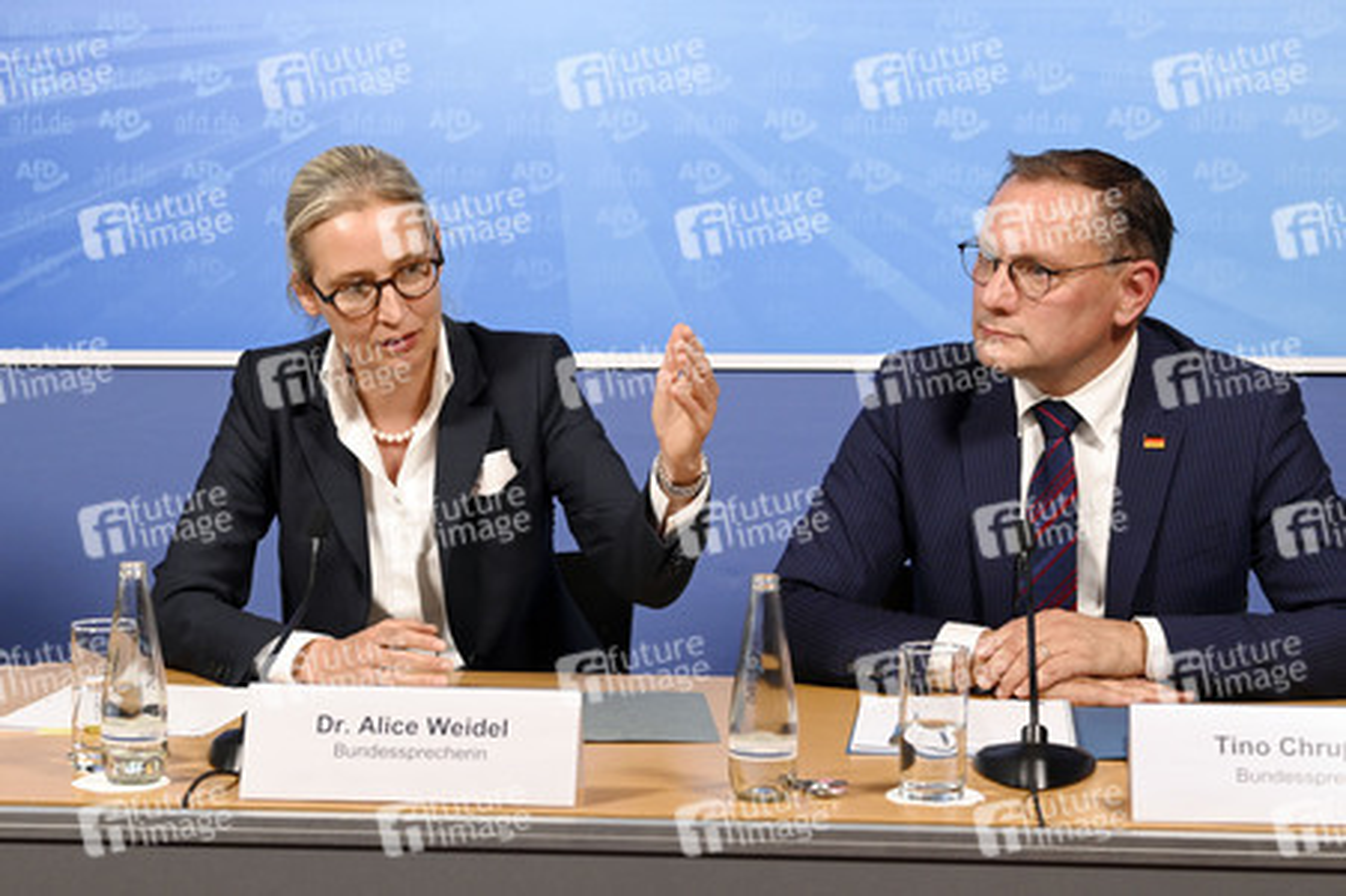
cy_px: 448
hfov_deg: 23.9
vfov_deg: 16.0
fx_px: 3176
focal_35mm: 85
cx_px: 673
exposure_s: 1/640
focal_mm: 85
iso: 3200
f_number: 5.6
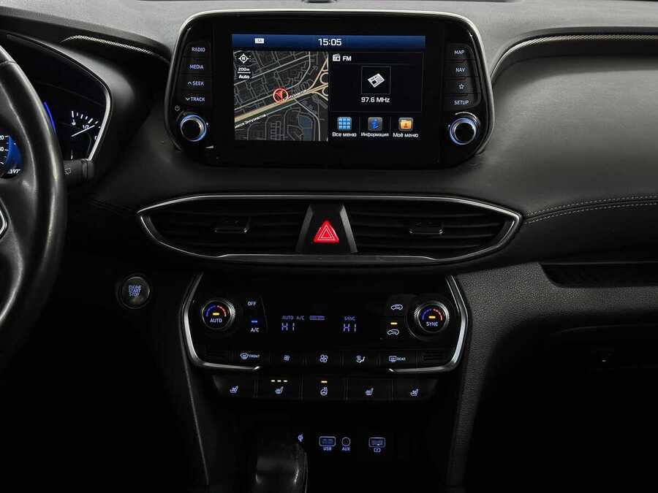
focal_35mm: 48
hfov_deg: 39.7
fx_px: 912
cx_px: 329
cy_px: 246
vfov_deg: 30.3
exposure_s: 1/50
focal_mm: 6.86
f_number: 1.78
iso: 100
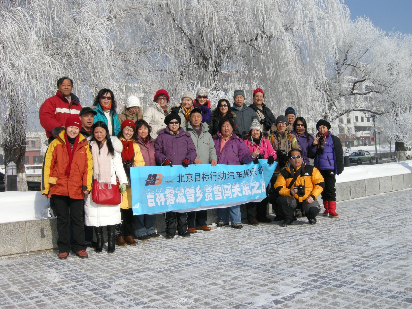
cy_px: 154
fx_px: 417
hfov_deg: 52.6
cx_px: 206
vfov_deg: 40.7
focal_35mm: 35
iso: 64
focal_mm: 7.5
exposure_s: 1/302
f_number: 6.1
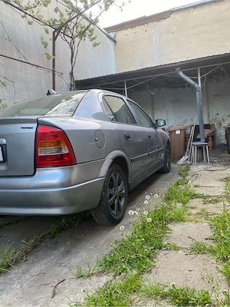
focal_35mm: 26
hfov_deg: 53.1
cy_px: 154
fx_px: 230
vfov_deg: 67.3
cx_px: 115
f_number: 1.8
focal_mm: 4.25
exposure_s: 1/122
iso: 64
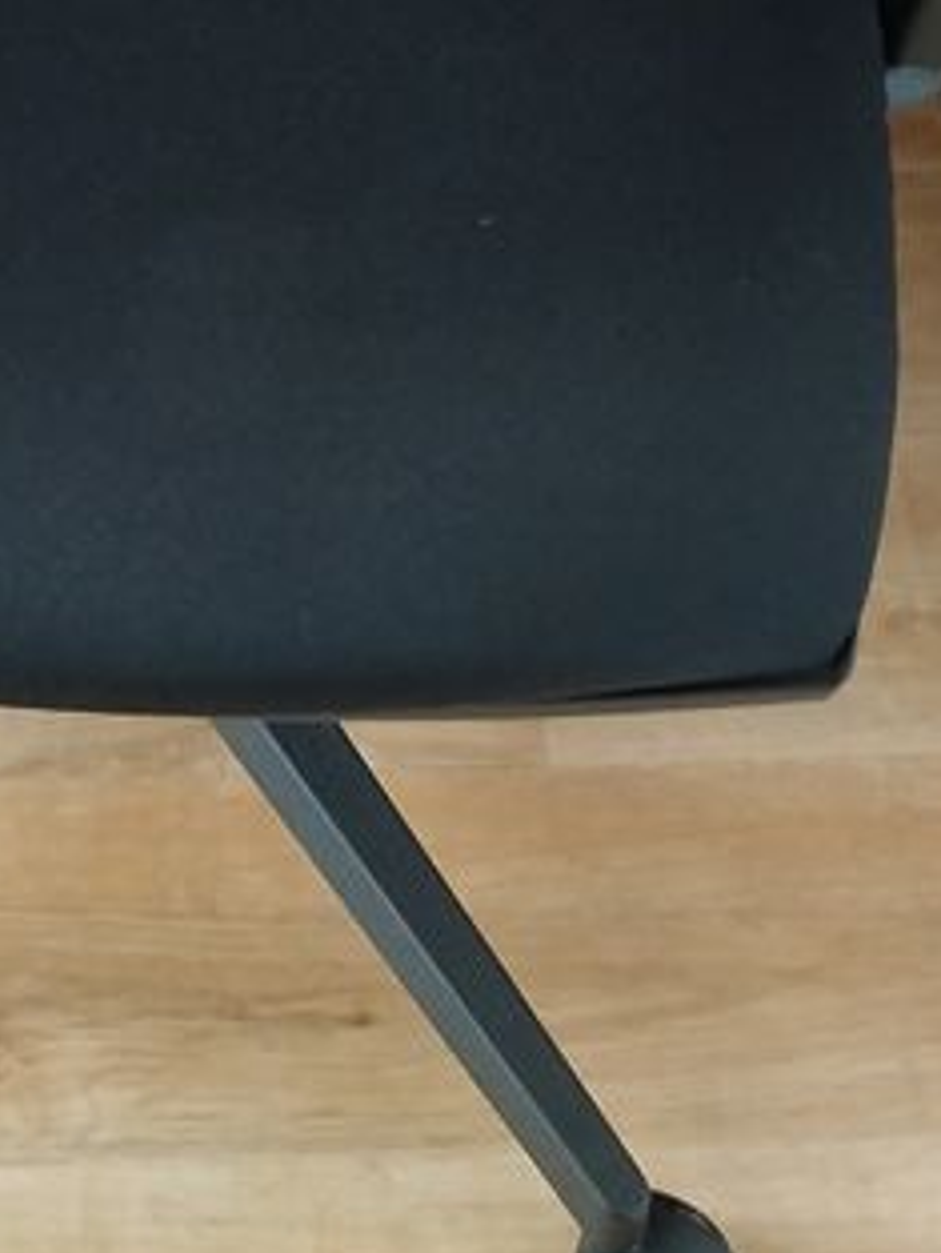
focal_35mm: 83
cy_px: -500
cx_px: 52
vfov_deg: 20.8
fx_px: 3006
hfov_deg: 17.5
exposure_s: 1/25
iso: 320
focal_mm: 4
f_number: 1.8
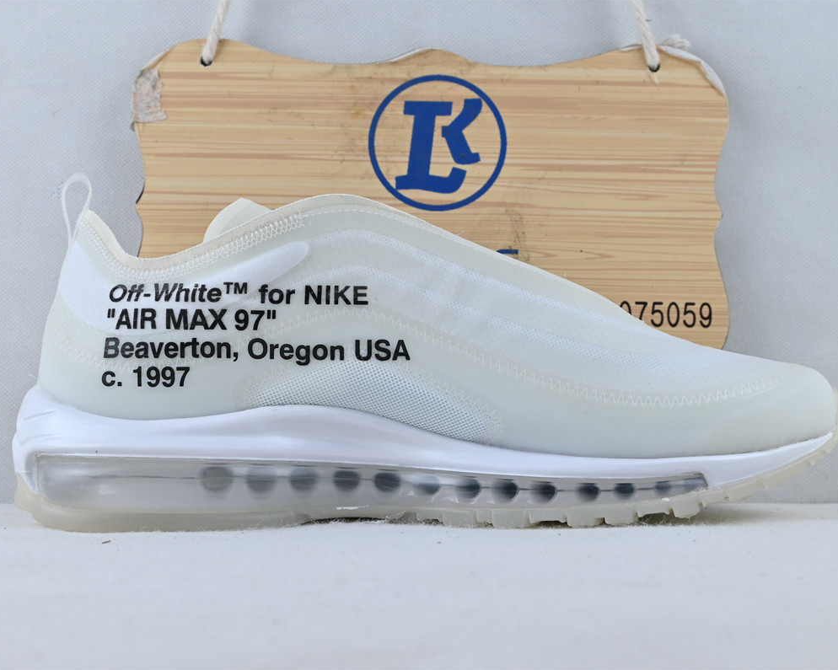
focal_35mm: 51
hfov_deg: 36.7
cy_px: 335
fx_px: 1265
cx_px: 432
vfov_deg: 29.7
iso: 100
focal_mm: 30
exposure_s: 1/40
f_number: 7.1
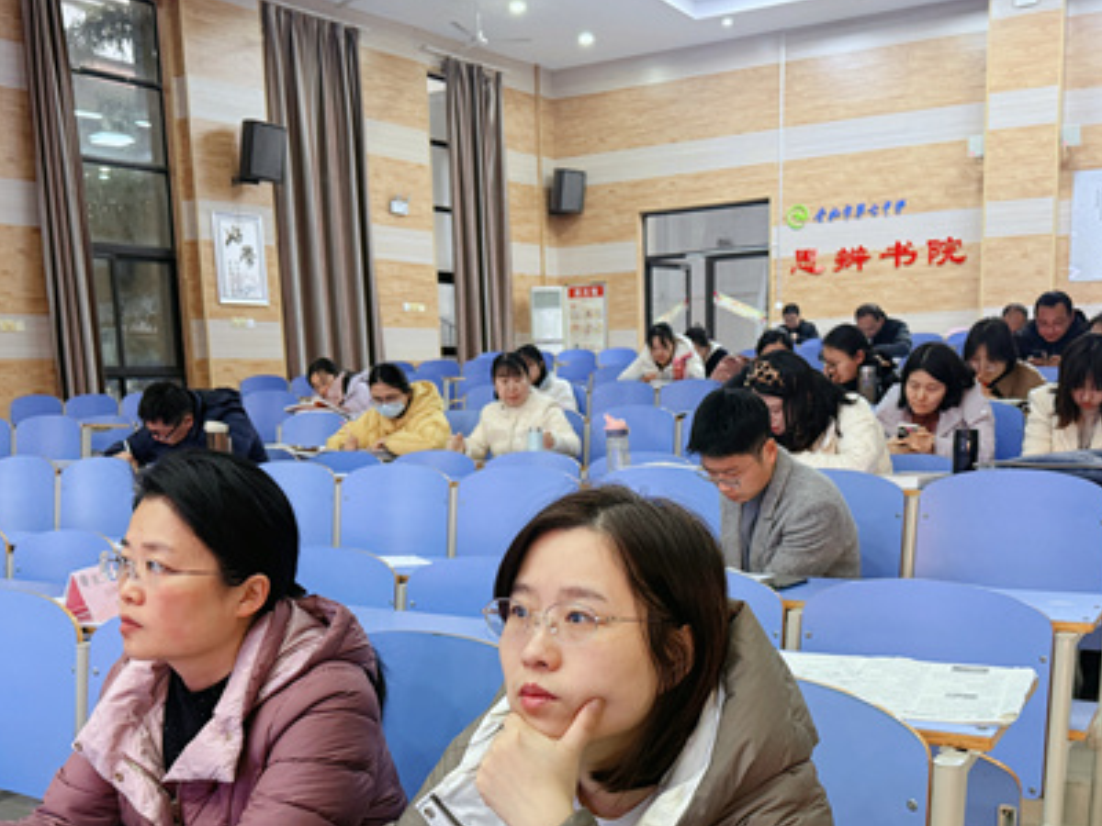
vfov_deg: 39.0
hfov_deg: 51.3
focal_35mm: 36
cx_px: 598
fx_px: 1146
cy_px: 578
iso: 320
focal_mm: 6.76
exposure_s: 1/50
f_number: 1.78
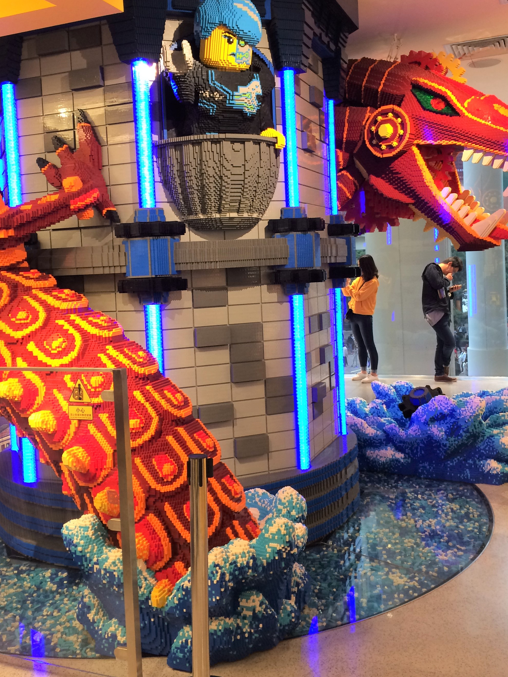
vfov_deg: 51.2
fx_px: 704
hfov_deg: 39.6
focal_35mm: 36
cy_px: 294
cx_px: 232
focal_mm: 4.15
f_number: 2.2
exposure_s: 1/33
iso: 64
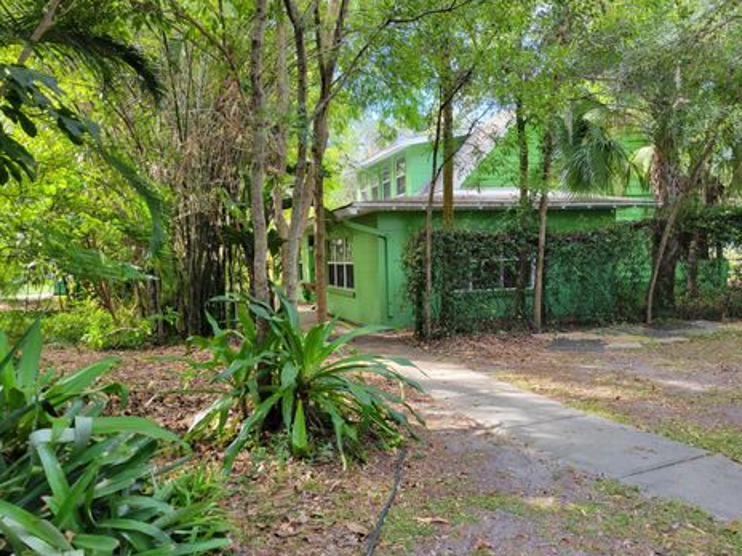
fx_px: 600
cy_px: 298
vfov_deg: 49.7
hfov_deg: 63.4
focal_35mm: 28
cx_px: 358
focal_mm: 5.4
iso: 100
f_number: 1.8
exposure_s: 1/120
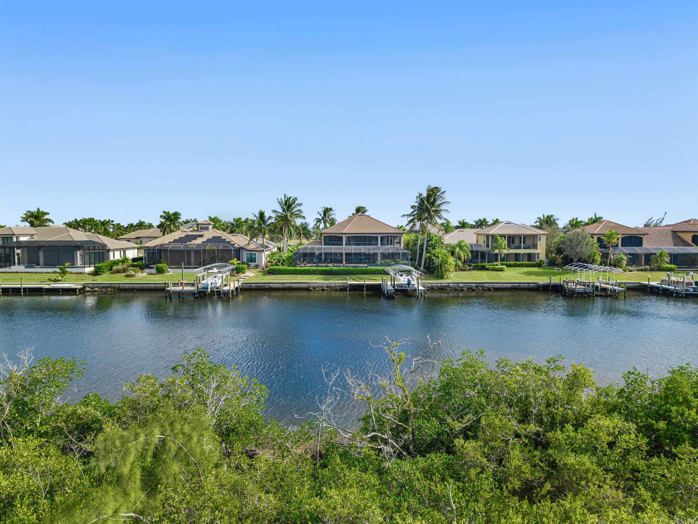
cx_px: 349
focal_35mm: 24
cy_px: 262
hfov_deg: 71.6
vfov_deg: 56.8
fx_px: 484
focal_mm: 8.67
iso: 100
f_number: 1.8
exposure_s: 1/400
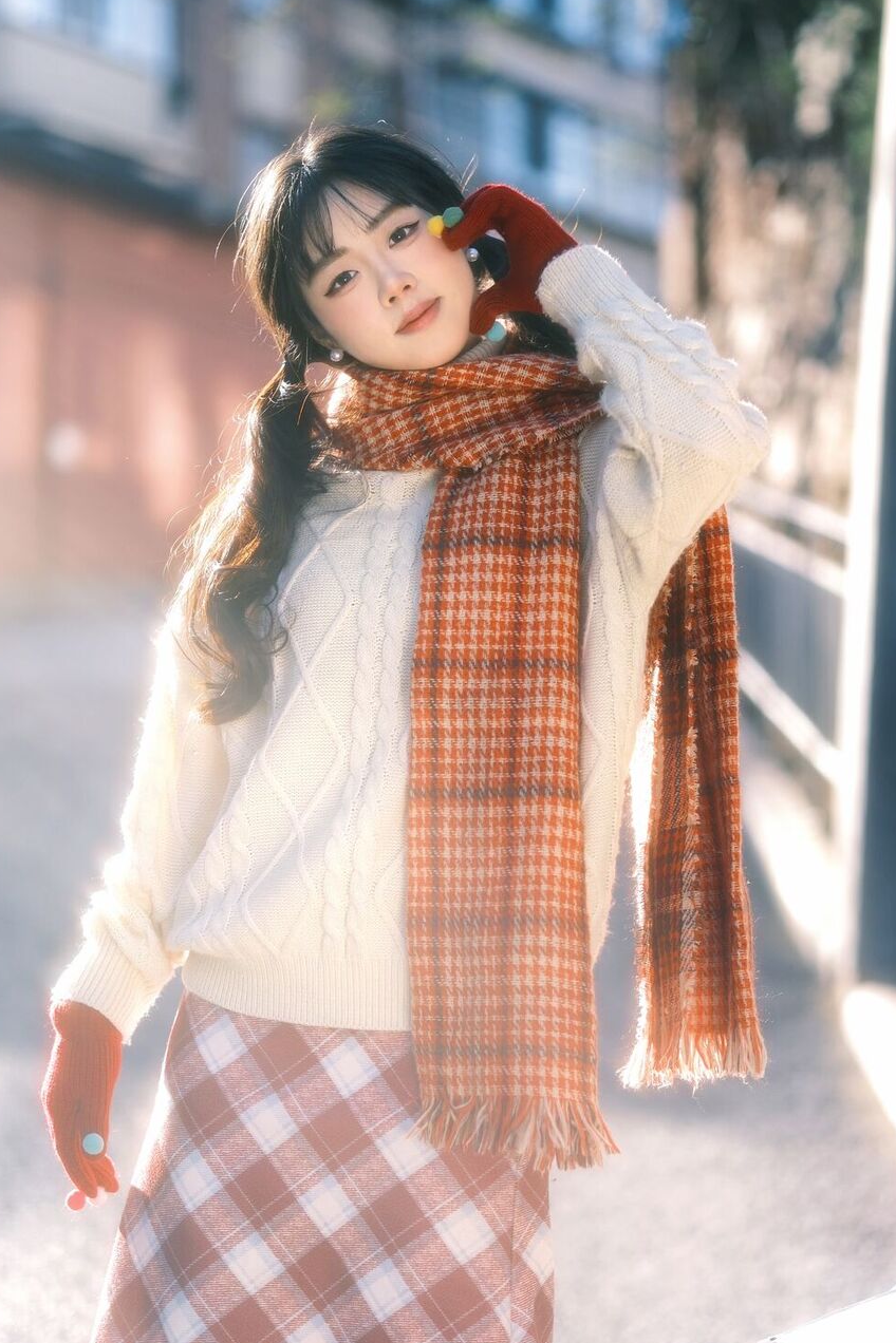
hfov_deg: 13.2
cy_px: 737
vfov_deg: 19.6
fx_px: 3882
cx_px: 507
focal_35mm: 104
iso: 80
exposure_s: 1/1600
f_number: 1.4
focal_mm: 56
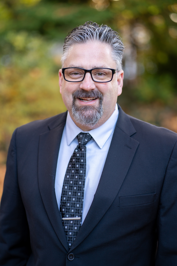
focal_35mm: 85
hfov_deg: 16.1
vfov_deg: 23.9
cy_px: 133
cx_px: 88
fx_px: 627
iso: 320
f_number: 2.2
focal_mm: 85
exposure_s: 1/320
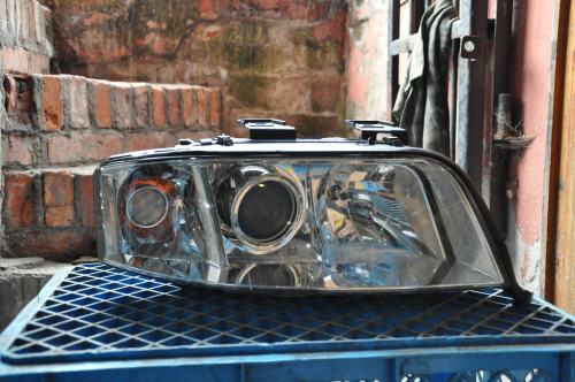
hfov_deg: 46.5
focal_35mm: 42
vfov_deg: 31.8
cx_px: 288
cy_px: 191
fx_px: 670
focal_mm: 28
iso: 1100
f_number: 4
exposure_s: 1/30
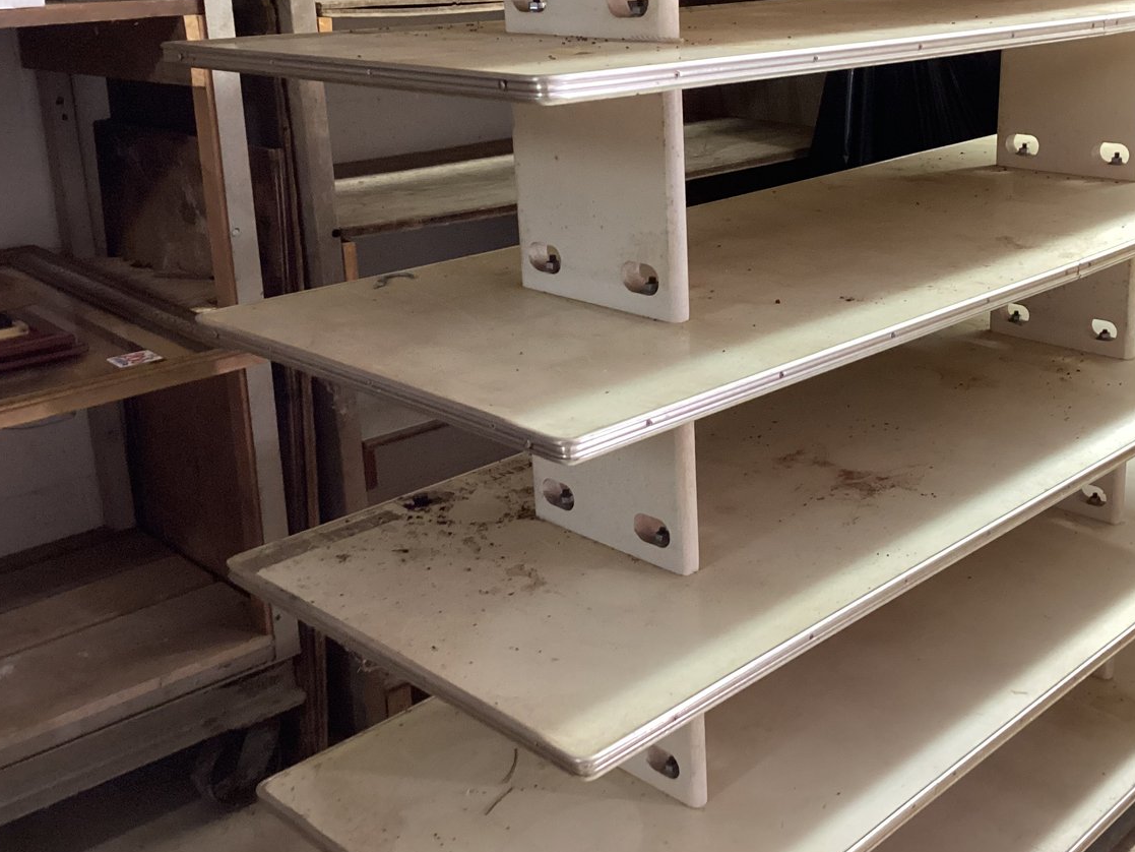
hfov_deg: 44.3
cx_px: 727
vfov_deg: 34.1
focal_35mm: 42
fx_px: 1377
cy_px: 306
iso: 250
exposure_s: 1/33
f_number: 2.4
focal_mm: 3.3
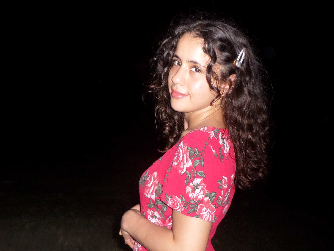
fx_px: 405
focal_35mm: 42
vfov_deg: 34.3
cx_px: 184
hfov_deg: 44.7
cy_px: 140
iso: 240
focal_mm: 4.3
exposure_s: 1/20
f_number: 3.1
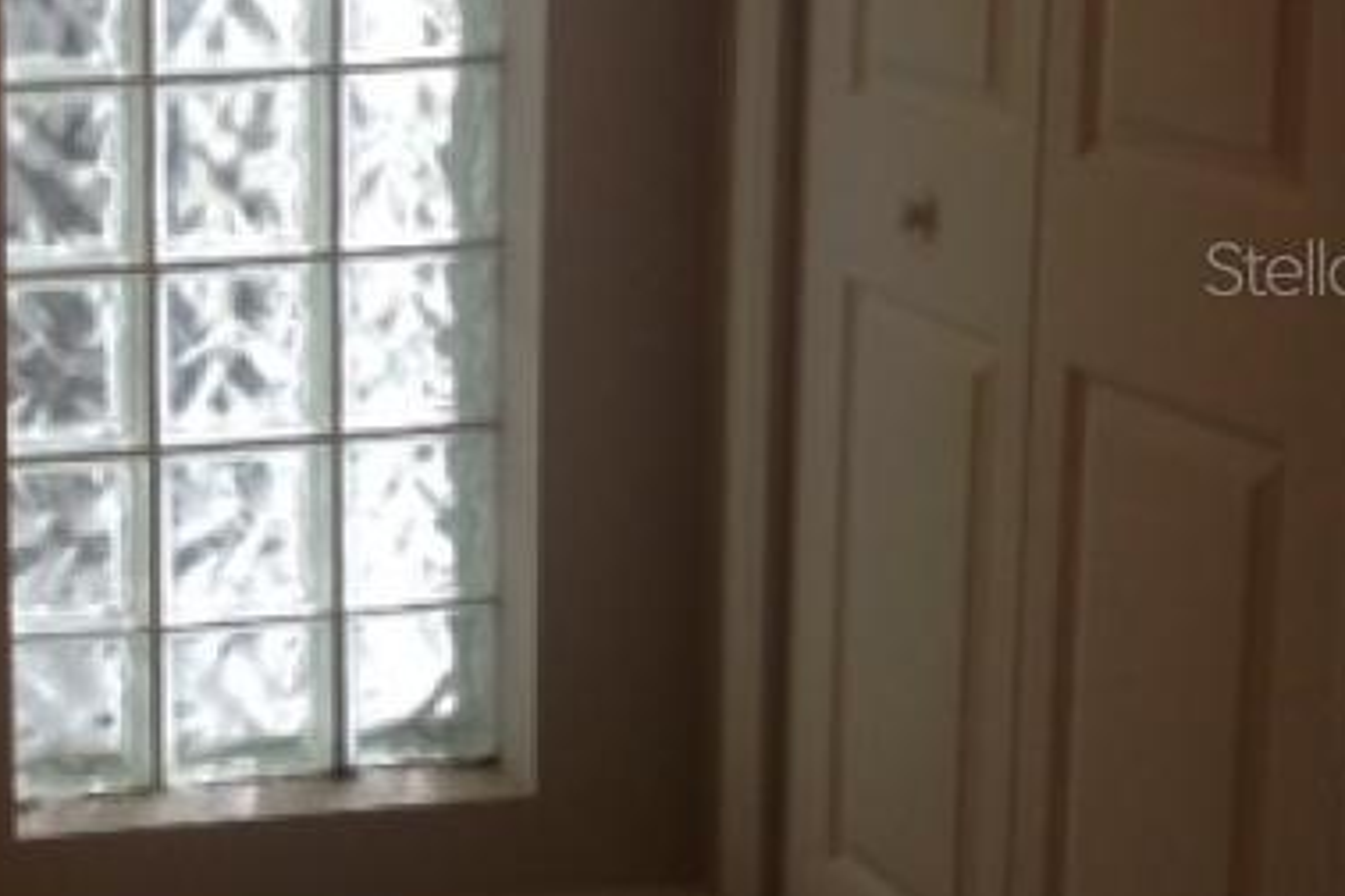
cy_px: 268
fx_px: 3474
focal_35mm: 93
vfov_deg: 14.7
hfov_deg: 20.5
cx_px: -281
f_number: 2.4
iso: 64
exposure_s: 1/40
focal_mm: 4.12
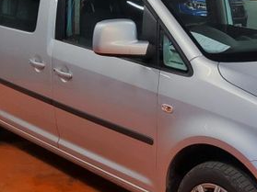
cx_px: 231
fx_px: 416
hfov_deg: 32.6
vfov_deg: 26.1
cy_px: 105
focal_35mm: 56
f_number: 2
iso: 250
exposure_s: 1/100
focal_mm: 3.08
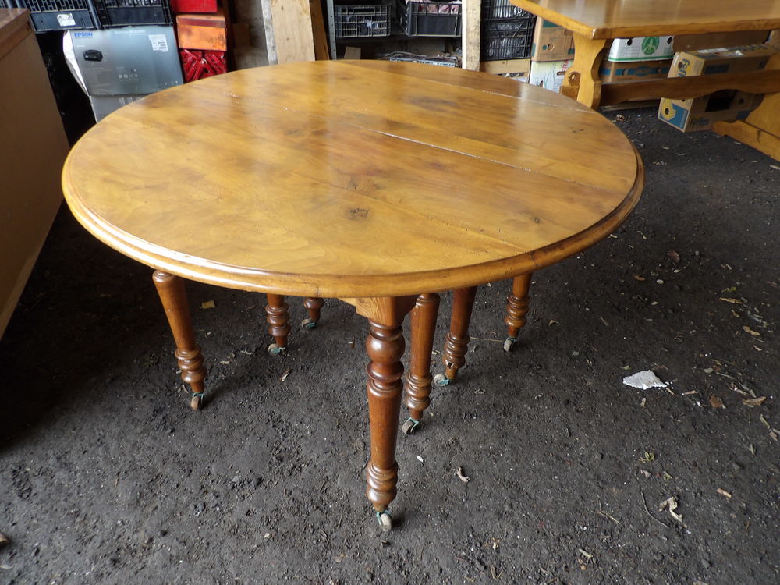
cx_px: 390
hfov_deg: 71.6
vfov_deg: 56.8
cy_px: 292
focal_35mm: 24
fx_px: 541
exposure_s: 1/33
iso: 134
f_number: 3.2
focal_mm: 4.3
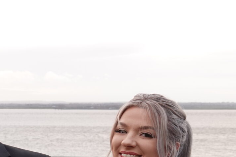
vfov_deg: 11.1
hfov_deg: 14.9
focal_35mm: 122
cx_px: -167
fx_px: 800
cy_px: 175
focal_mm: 12.63
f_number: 2.8
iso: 100
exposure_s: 1/50
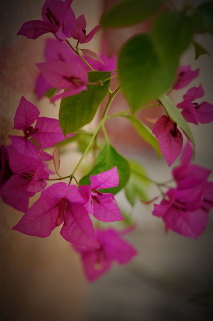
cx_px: 106
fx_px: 667
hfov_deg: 18.1
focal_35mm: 75
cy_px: 160
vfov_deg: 27.0
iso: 200
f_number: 3.5
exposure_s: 1/160
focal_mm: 50
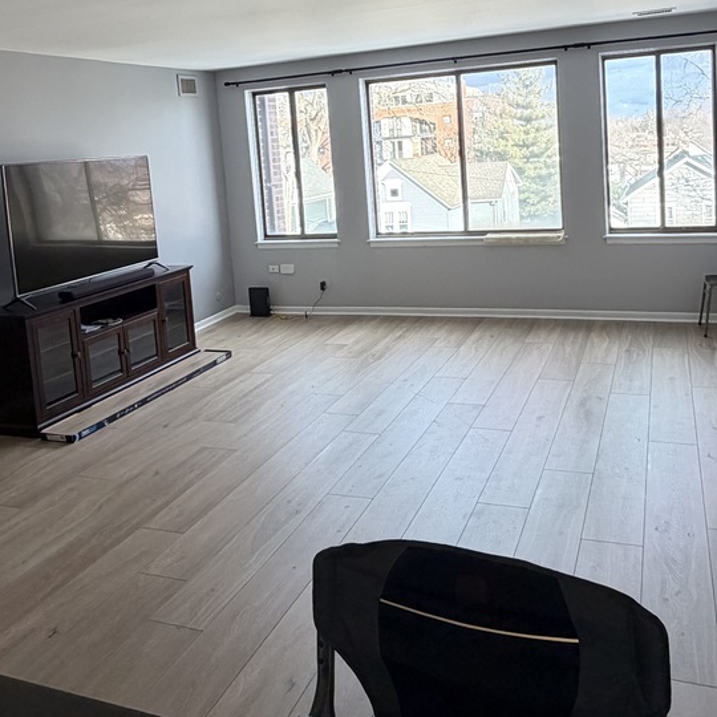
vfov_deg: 48.7
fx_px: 773
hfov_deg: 49.7
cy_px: 223
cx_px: 365
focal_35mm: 33
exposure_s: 1/120
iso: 160
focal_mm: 2.22
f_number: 2.2
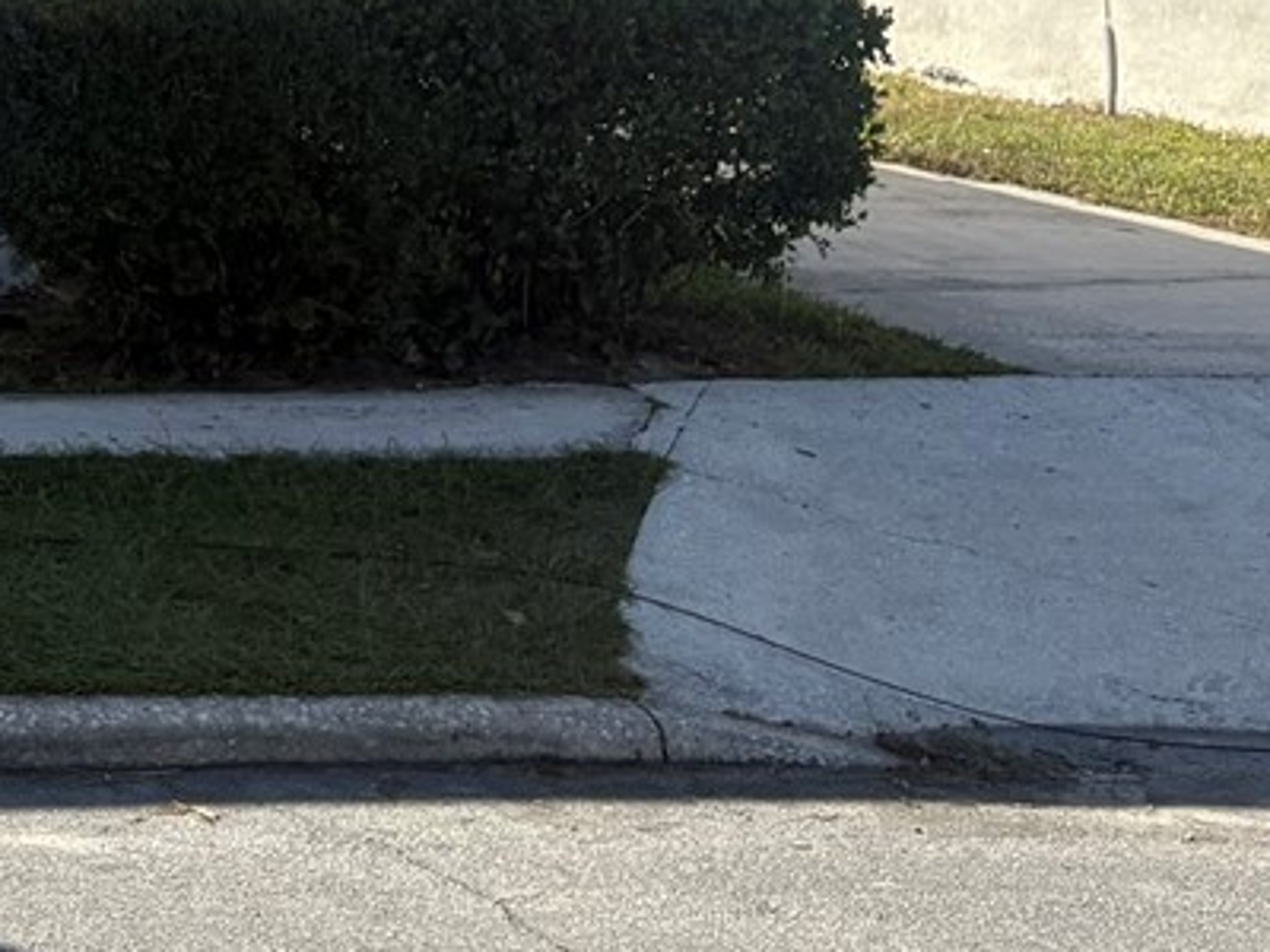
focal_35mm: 104
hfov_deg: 16.3
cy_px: -333
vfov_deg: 13.6
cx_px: -930
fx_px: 3816
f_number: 1.6
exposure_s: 1/2985
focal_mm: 5.96
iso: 50
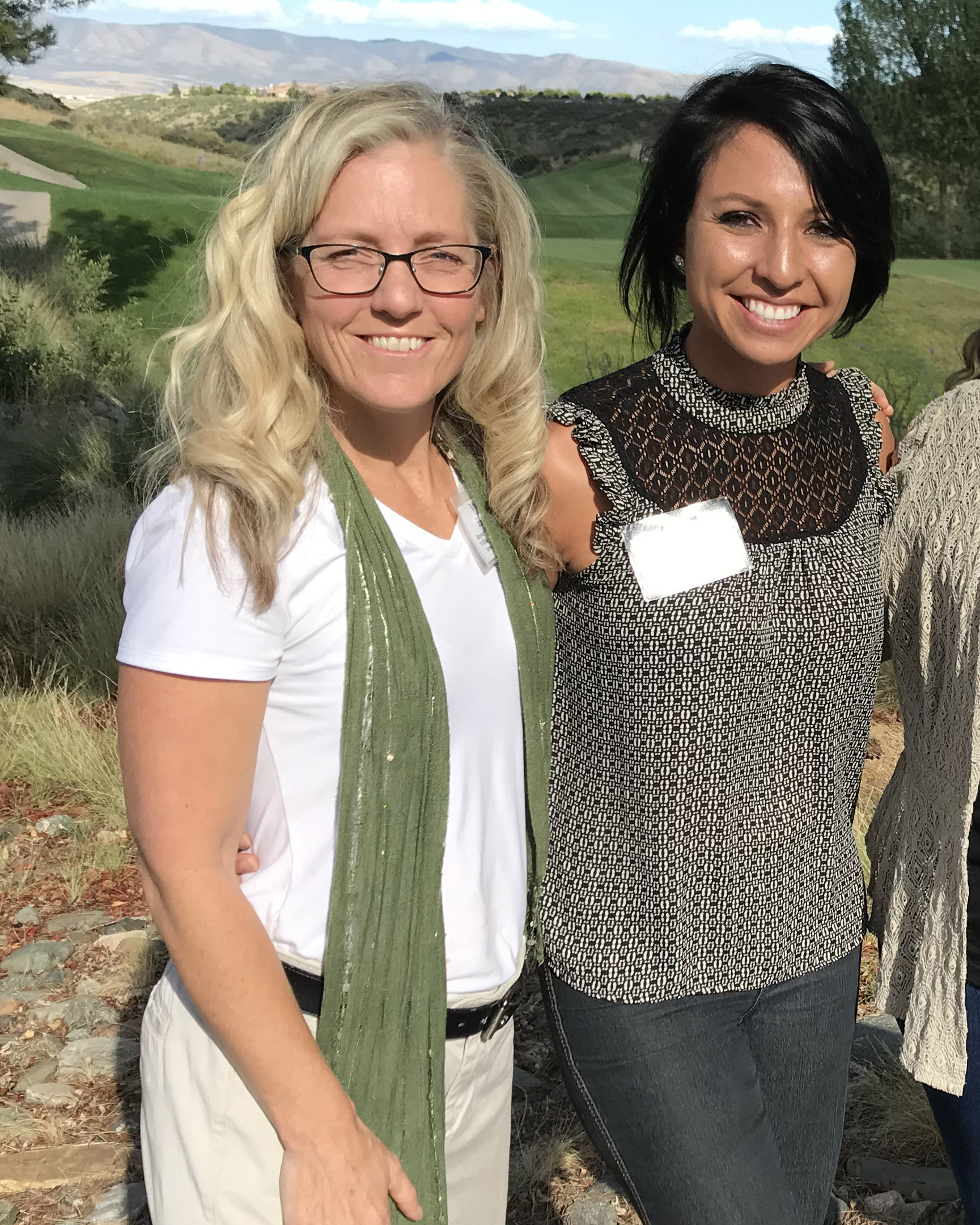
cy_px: 654
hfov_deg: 28.2
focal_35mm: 51
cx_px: 933
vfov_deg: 36.6
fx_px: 1849
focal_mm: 3.99
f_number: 1.8
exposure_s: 1/1330
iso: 20
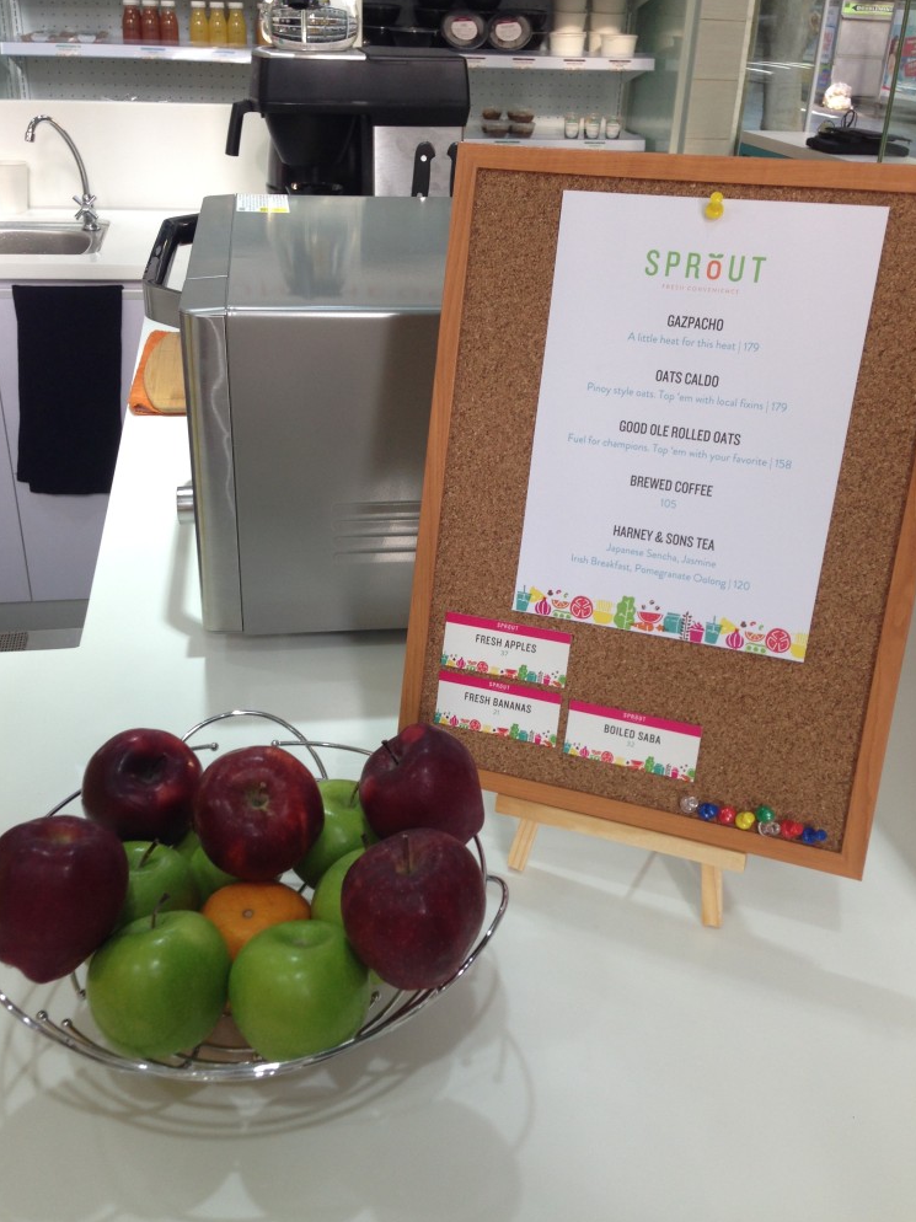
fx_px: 1200
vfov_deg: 54.0
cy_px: 595
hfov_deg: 41.8
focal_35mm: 34
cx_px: 449
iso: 50
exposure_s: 1/40
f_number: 2.4
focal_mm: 4.12
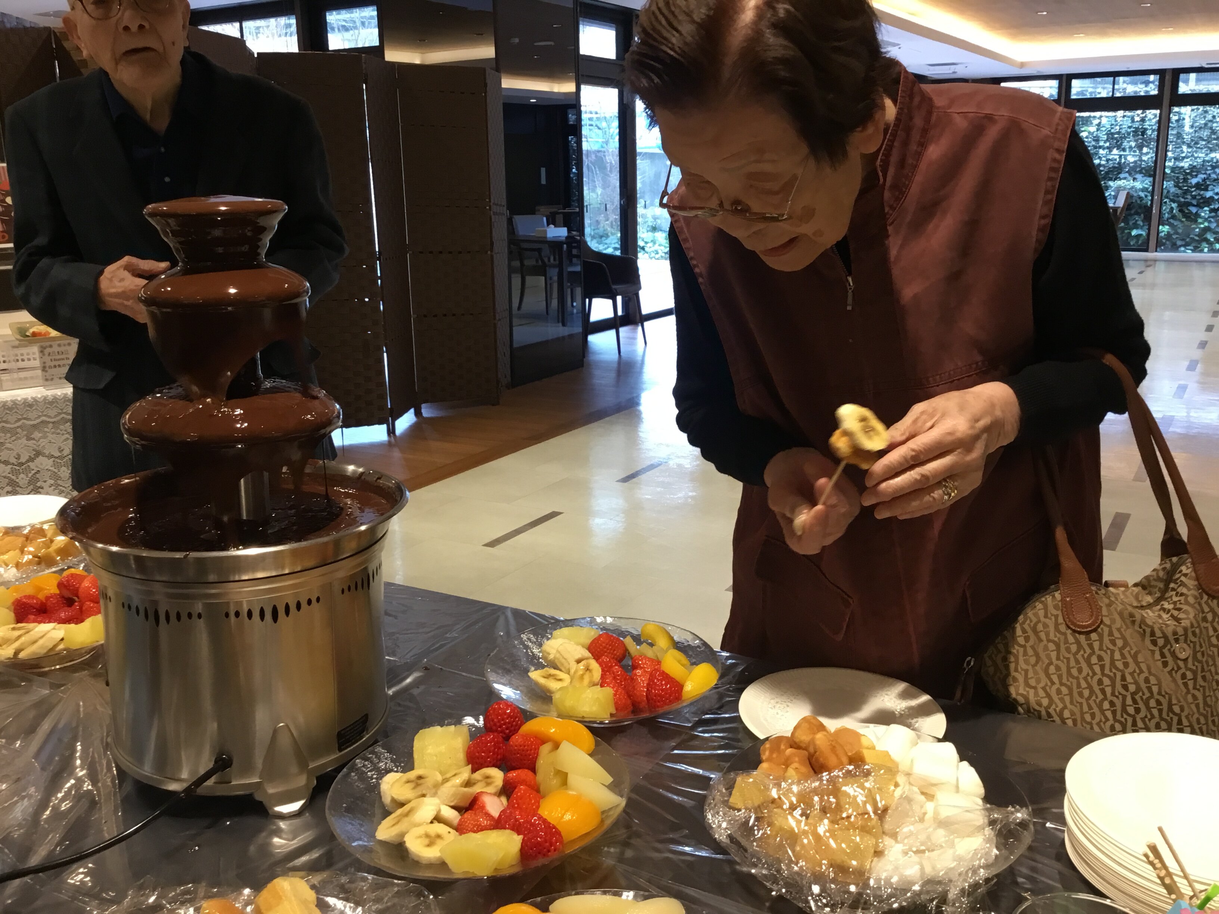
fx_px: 1092
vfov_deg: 45.4
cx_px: 610
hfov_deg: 58.4
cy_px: 457
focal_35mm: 31
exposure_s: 1/33
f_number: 2.4
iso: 100
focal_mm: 3.3
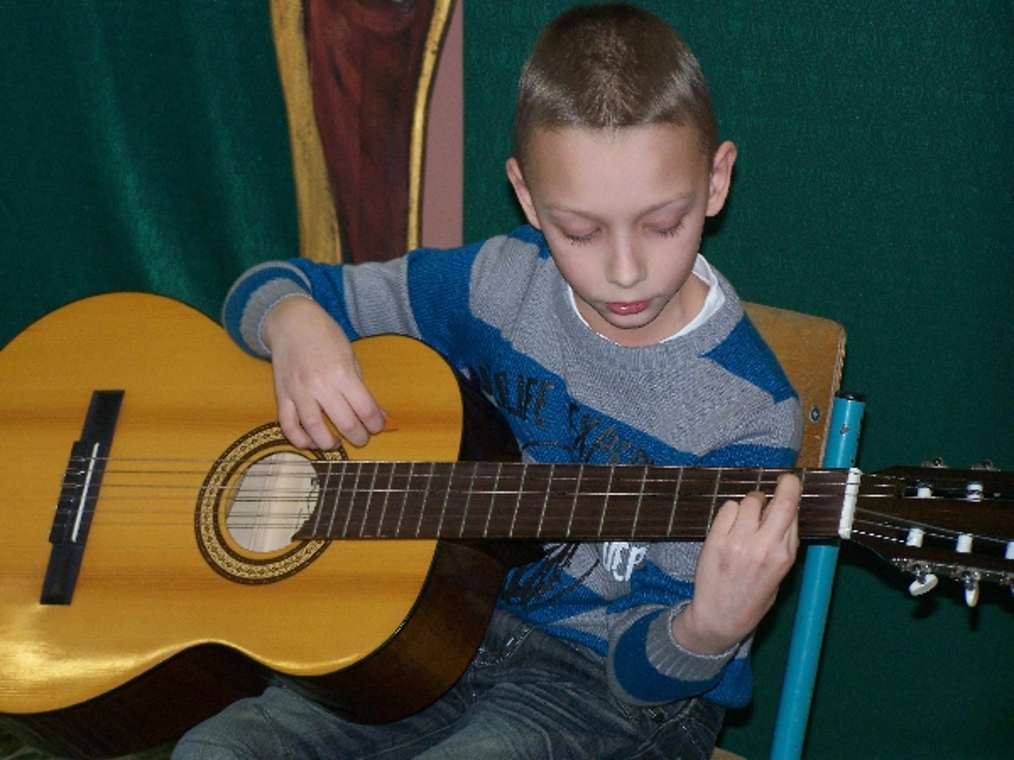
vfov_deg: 11.6
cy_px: 380
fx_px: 3749
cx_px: 507
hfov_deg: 15.4
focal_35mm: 128
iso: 160
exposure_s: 1/100
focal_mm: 21.2
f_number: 3.3
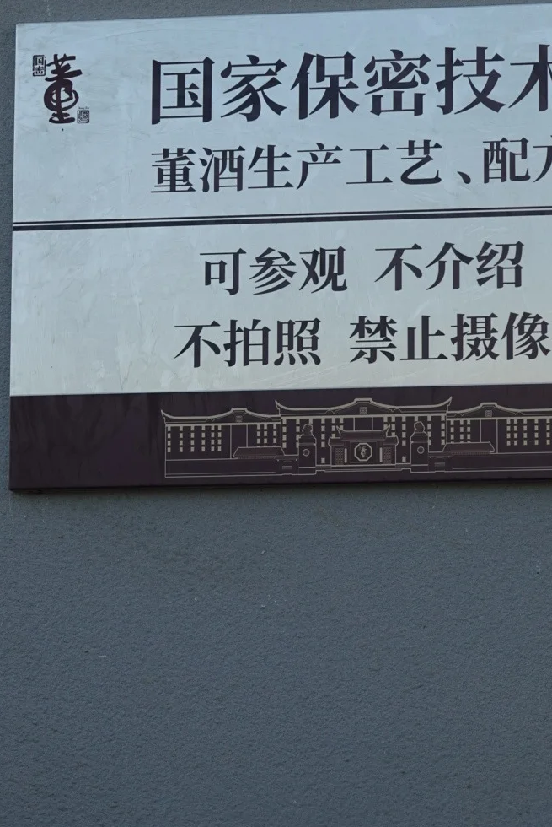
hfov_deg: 7.1
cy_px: 243
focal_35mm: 193
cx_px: 323
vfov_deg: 10.6
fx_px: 4431
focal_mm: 42.74
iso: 100
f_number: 4.5
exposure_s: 1/320
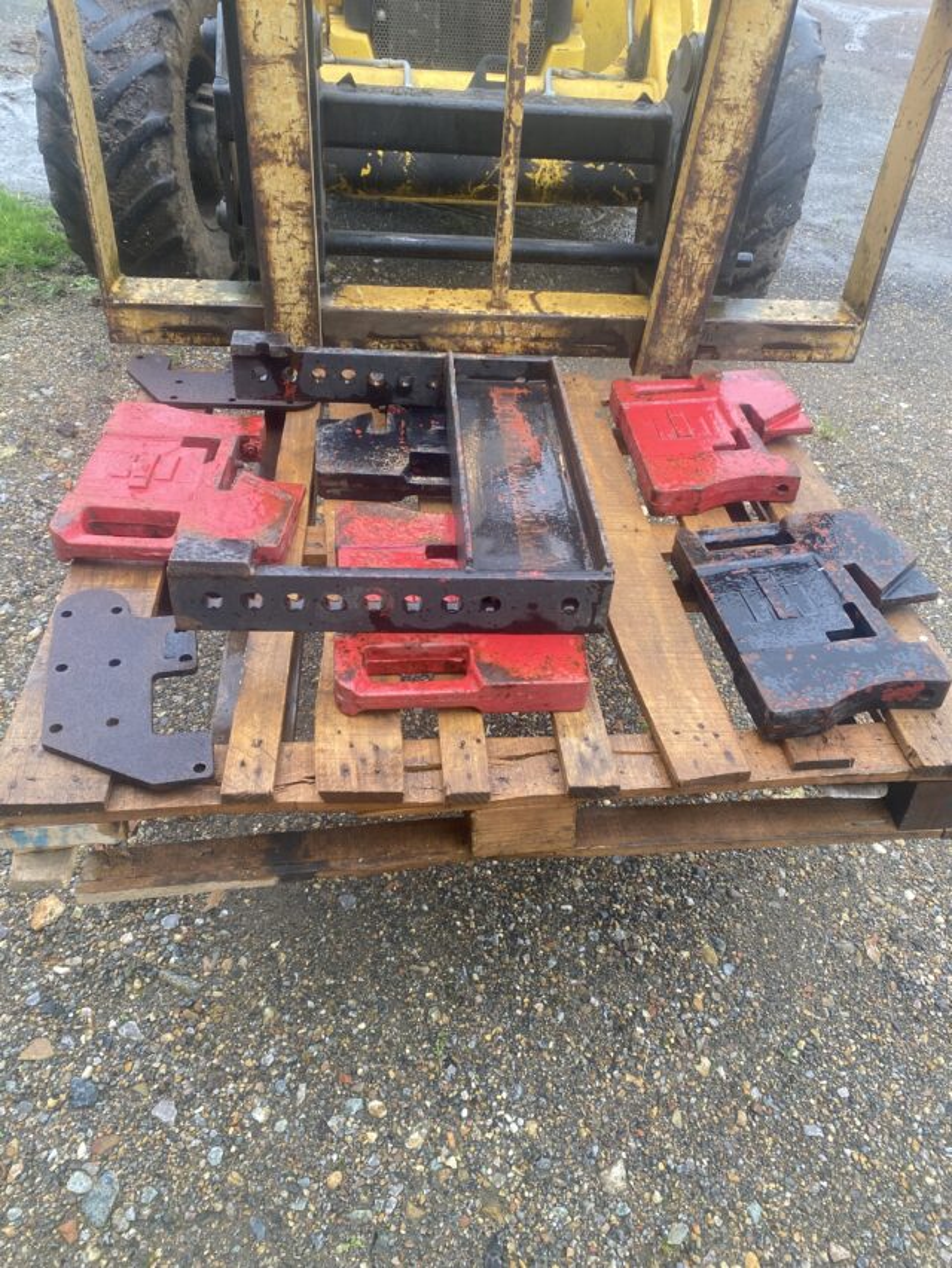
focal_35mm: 26
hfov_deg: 53.1
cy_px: 634
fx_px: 953
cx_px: 476
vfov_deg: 67.3
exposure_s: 1/121
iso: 100
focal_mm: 4.25
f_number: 1.8
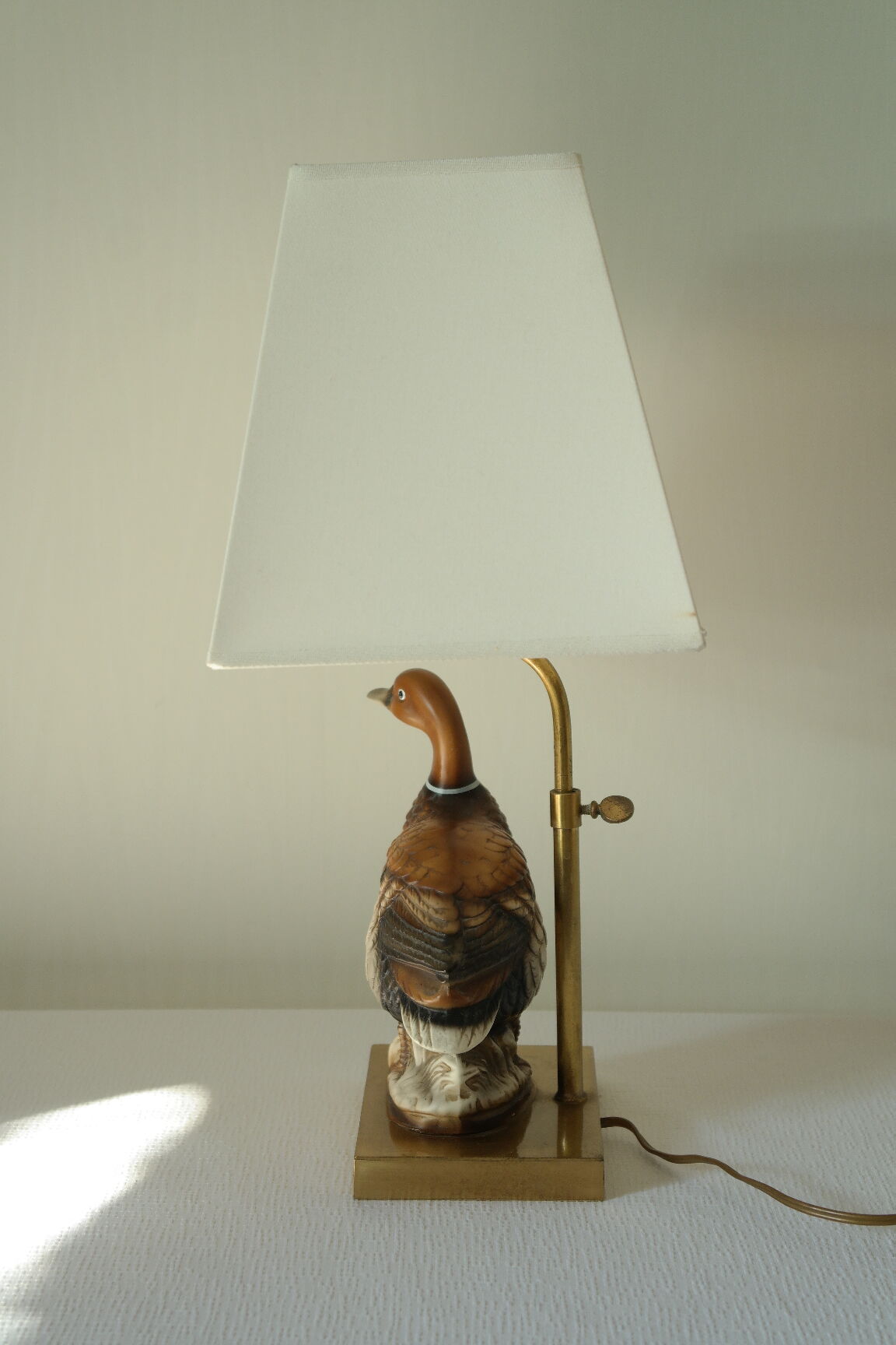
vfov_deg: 29.2
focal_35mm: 69
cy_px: 672
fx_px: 2576
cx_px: 448
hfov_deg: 19.7
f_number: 5.6
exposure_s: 1/25
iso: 400
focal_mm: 45
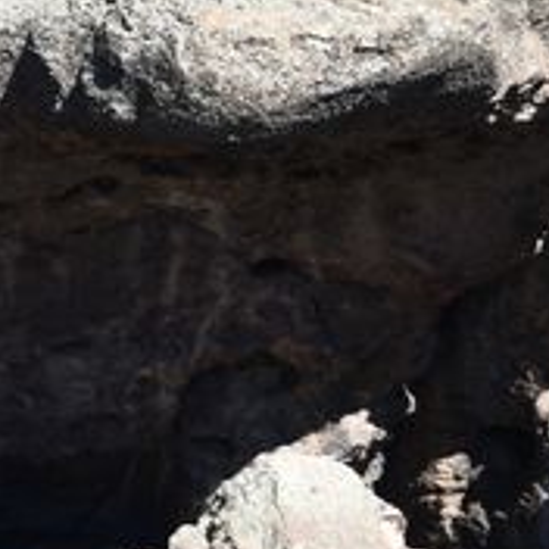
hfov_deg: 3.1
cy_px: -565
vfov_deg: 3.1
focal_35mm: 568
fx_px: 10192
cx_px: -524
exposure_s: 1/250
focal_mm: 92
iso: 100
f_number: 8
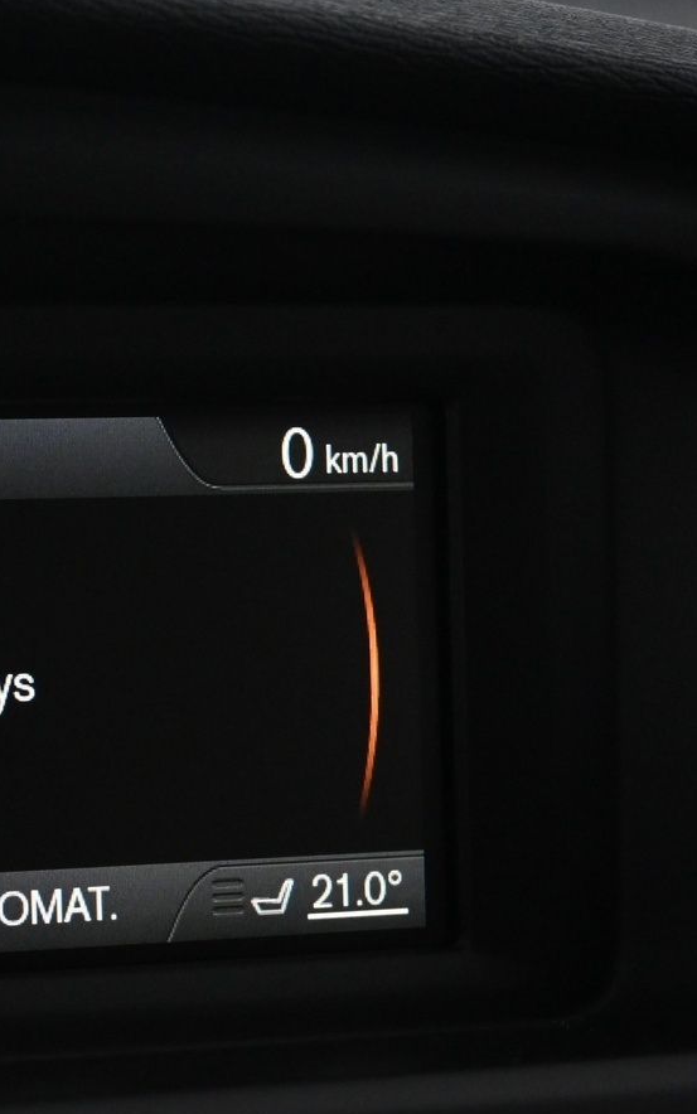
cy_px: 673
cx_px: -13
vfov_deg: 18.6
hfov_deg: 11.6
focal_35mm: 112
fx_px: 3402
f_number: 5.6
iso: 3200
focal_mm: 40
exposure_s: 1/60
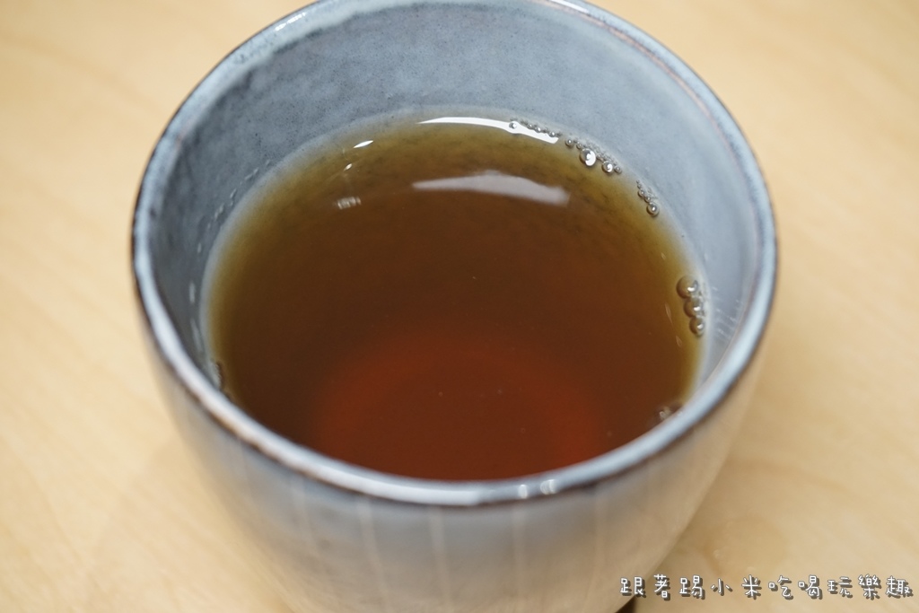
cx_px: 460
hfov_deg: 30.5
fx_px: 1685
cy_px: 306
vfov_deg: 20.6
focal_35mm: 66
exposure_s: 1/80
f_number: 5.6
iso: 1000
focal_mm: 44
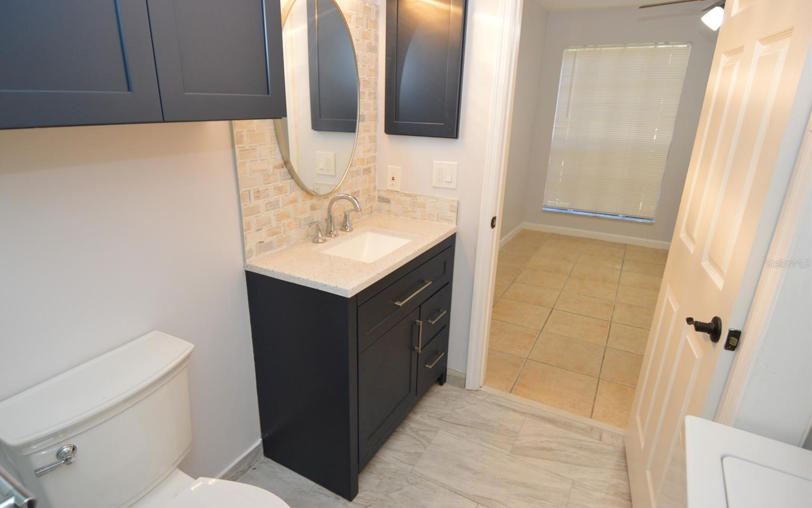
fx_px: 421
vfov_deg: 62.2
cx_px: 392
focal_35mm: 19
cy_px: 263
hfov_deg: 87.9
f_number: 4
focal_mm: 12
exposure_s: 1/60
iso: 640
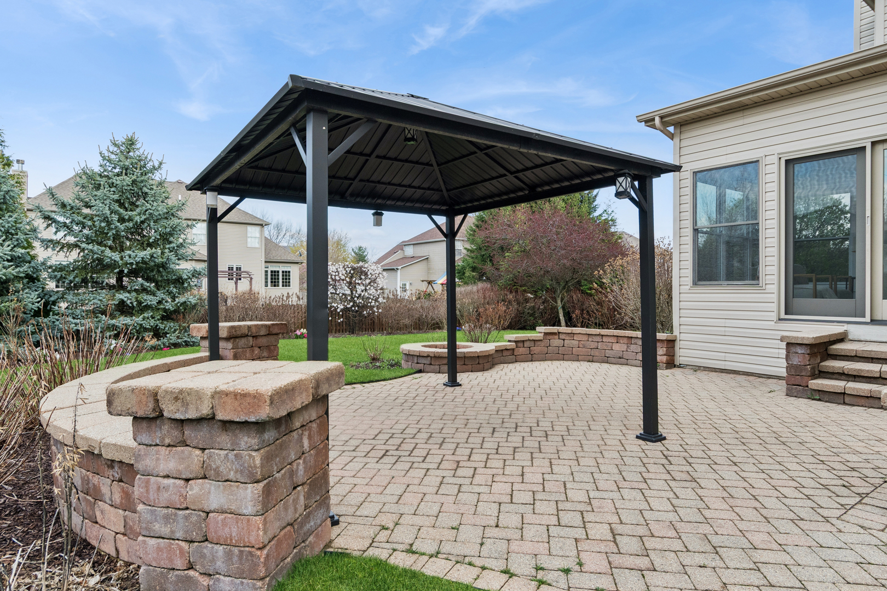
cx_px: 444
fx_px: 517
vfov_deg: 59.5
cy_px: 296
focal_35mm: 21
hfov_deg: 81.2
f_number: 8
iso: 320
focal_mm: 14
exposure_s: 1/200
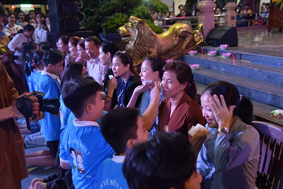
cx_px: 142
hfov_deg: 44.5
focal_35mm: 44
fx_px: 346
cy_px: 94
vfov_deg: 30.5
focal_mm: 44
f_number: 4.5
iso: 2000
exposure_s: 1/125
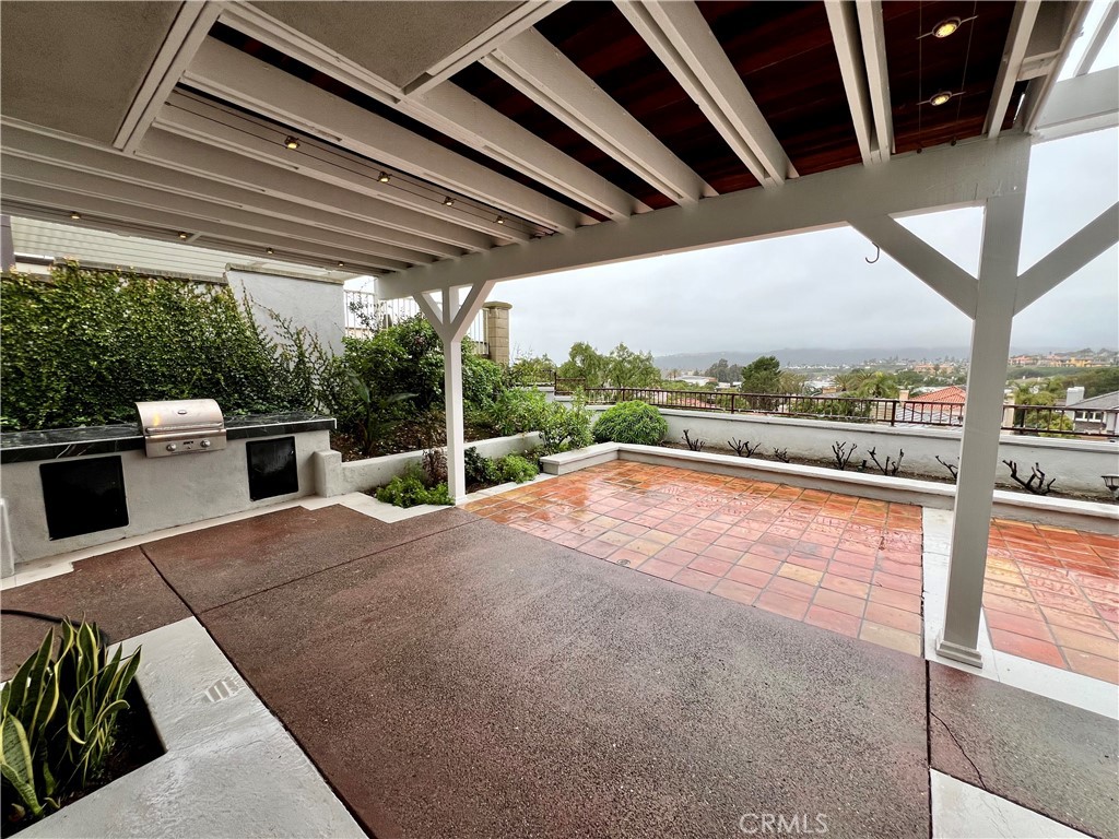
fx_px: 420
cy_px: 420
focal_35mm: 13
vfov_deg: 89.9
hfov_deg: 106.2
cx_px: 560
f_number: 1.8
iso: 32
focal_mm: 1.57
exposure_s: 1/288
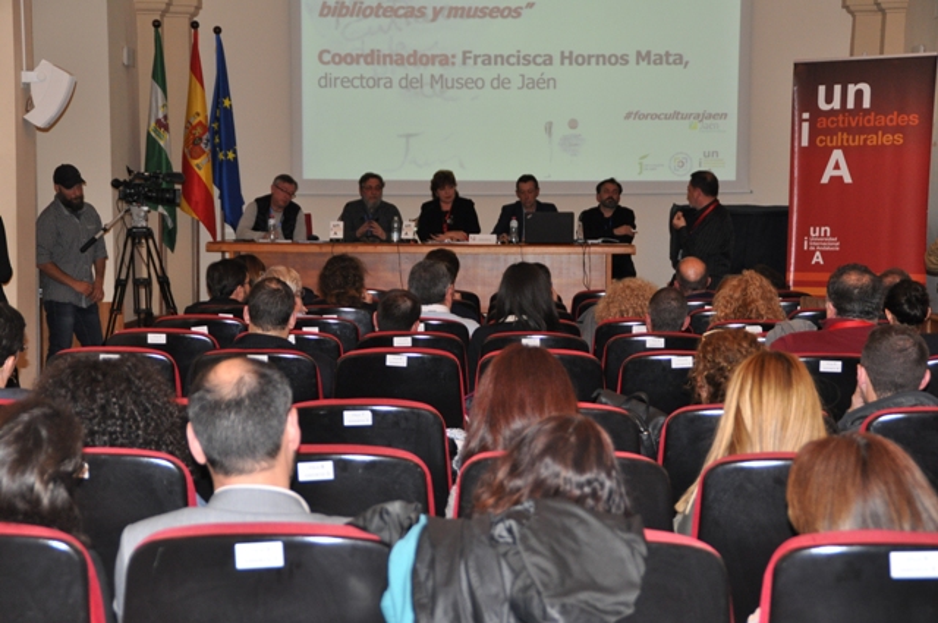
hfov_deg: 27.0
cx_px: 469
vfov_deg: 18.1
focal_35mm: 75
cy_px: 312
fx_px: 1952
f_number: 4.8
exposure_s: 1/60
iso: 800
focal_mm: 50
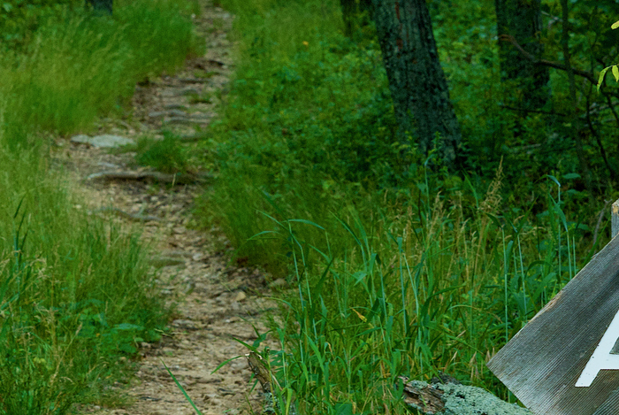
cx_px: 306
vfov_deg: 6.0
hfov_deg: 9.0
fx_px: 3924
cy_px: 226
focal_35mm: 228
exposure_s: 1/80
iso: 280
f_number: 11
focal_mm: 85
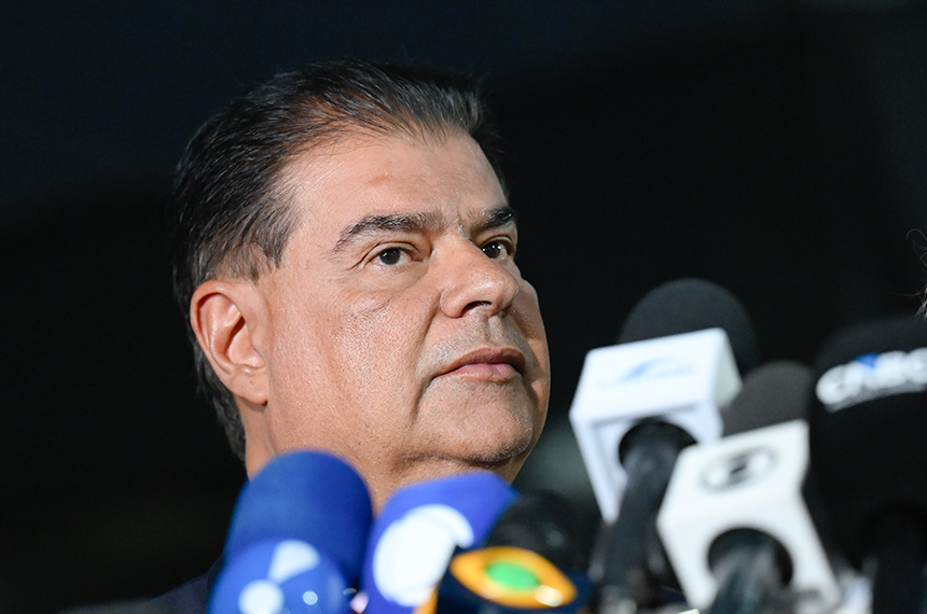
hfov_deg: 9.8
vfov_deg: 6.5
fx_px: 5397
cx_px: 464
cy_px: 307
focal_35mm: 210
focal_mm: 140
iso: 5000
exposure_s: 1/160
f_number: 2.8
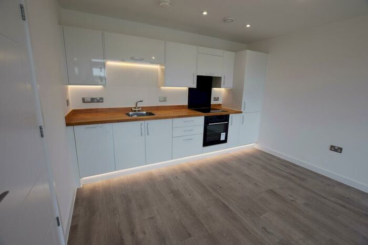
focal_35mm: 15
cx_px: 184
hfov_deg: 100.4
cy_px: 122
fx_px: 153
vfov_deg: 77.4
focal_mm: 10
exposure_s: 1/125
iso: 280
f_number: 5.6
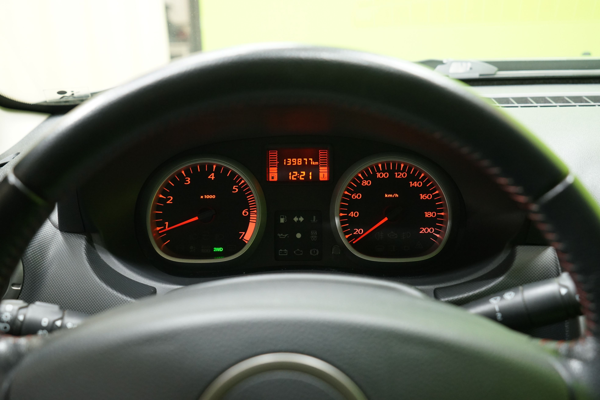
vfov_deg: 37.9
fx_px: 583
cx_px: 300
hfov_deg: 54.4
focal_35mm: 35
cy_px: 200
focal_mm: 35
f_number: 4.5
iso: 2000
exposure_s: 1/20
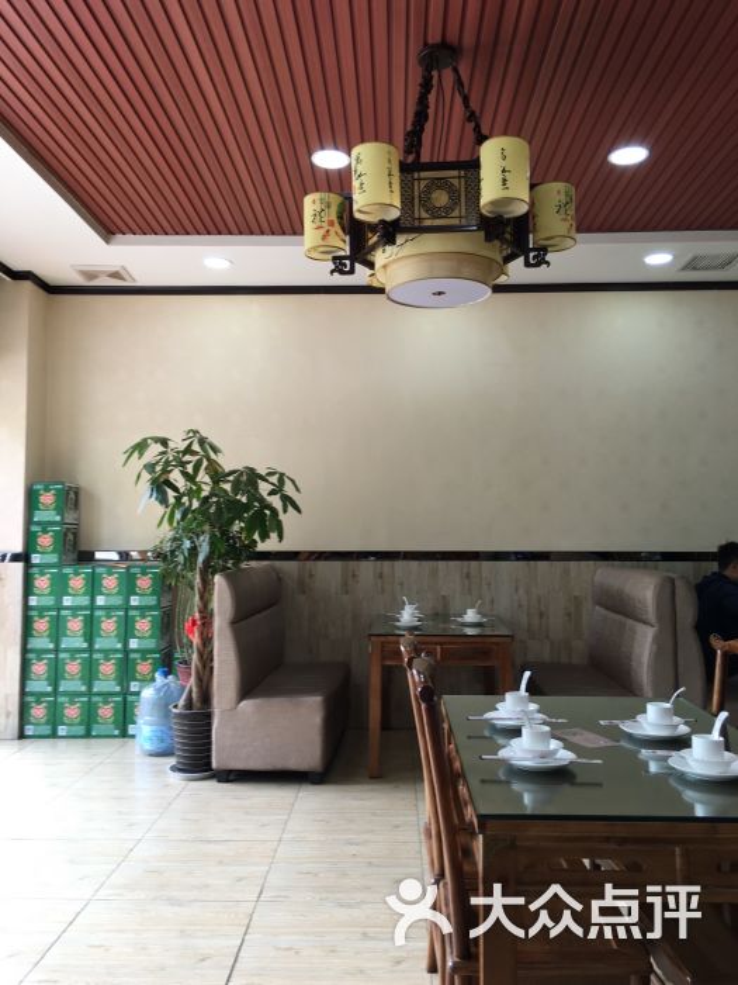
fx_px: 824
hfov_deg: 48.2
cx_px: 369
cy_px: 492
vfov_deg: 61.7
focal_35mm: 29
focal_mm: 4.15
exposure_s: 1/50
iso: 25
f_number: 2.2
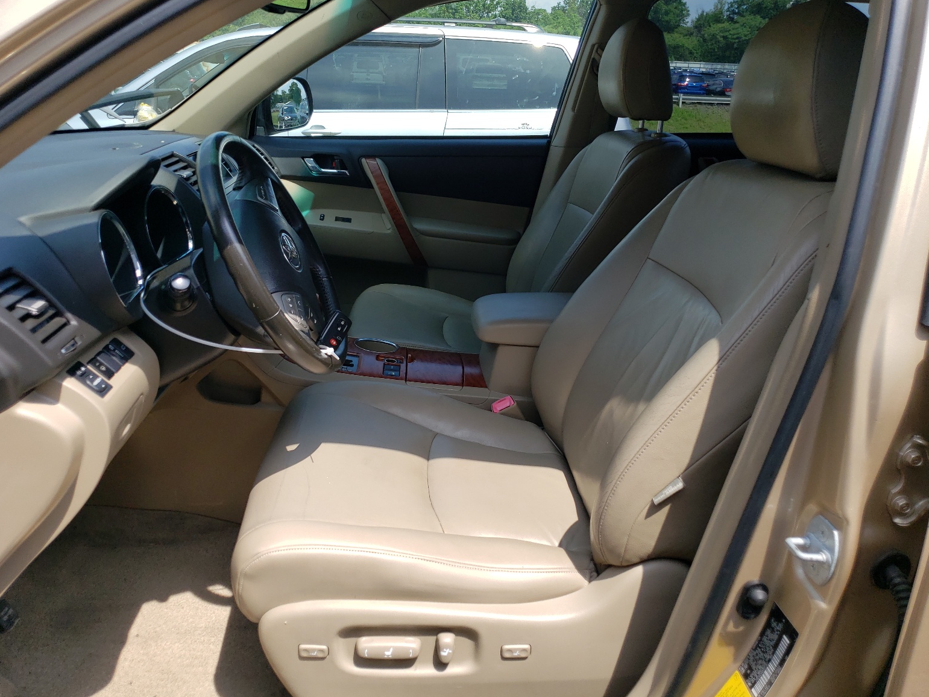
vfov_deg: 51.4
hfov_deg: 65.3
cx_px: 450
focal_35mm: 27
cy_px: 337
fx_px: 725
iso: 50
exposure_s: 1/1667
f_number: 1.5
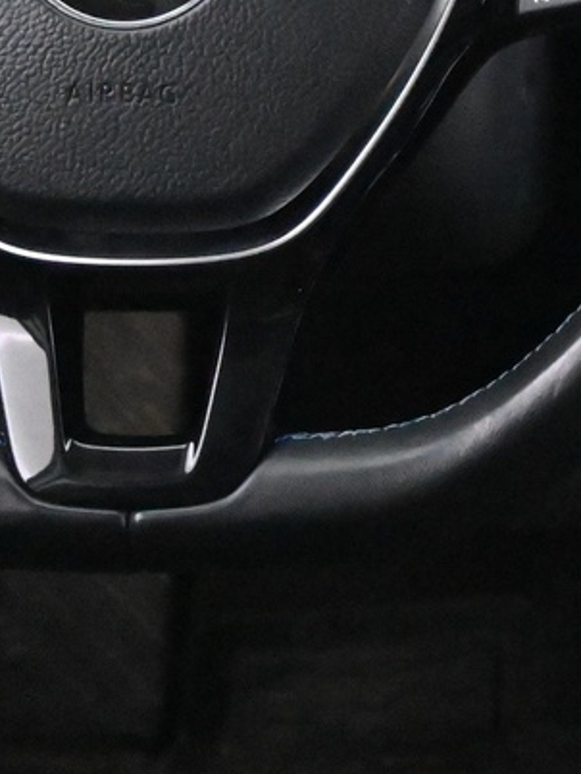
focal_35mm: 122
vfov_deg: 15.9
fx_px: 2726
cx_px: 860
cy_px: 50
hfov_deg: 11.7
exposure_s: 1/60
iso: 12800
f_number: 4
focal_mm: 21
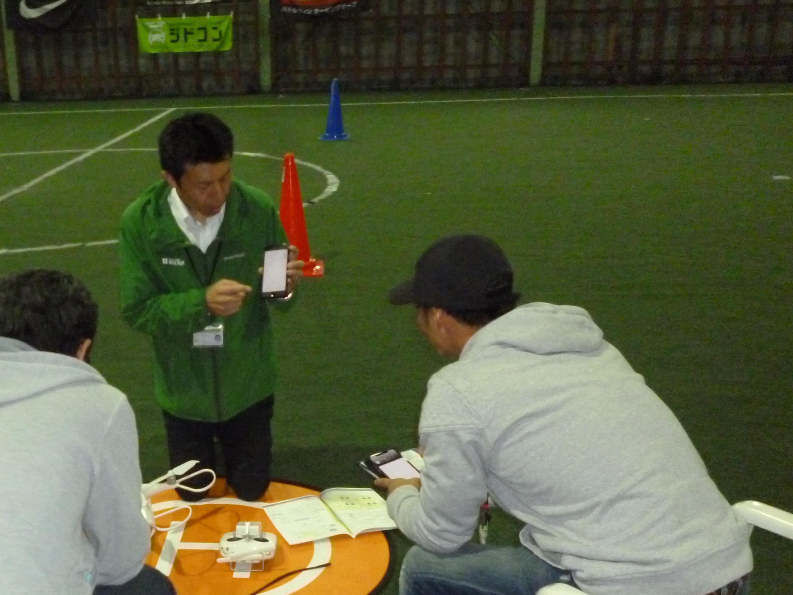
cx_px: 201
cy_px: 432
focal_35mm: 45
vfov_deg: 31.7
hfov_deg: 40.9
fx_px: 1031
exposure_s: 1/60
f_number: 3.1
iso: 640
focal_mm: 5
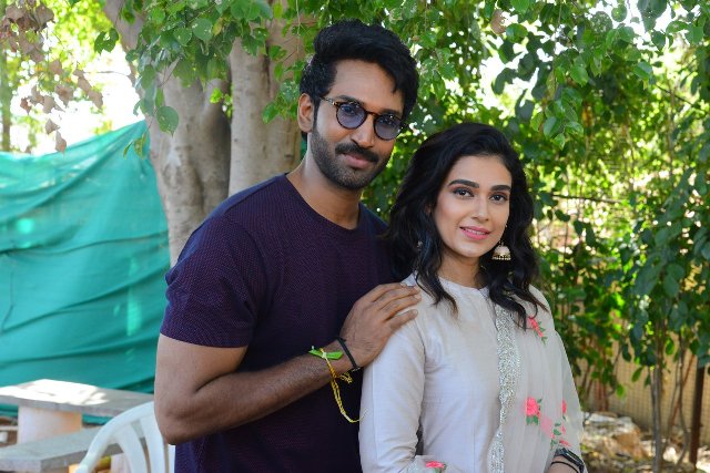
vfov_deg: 23.4
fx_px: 1144
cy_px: 236
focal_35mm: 58
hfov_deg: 34.5
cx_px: 355
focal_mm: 58
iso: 2500
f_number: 7.1
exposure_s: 1/160
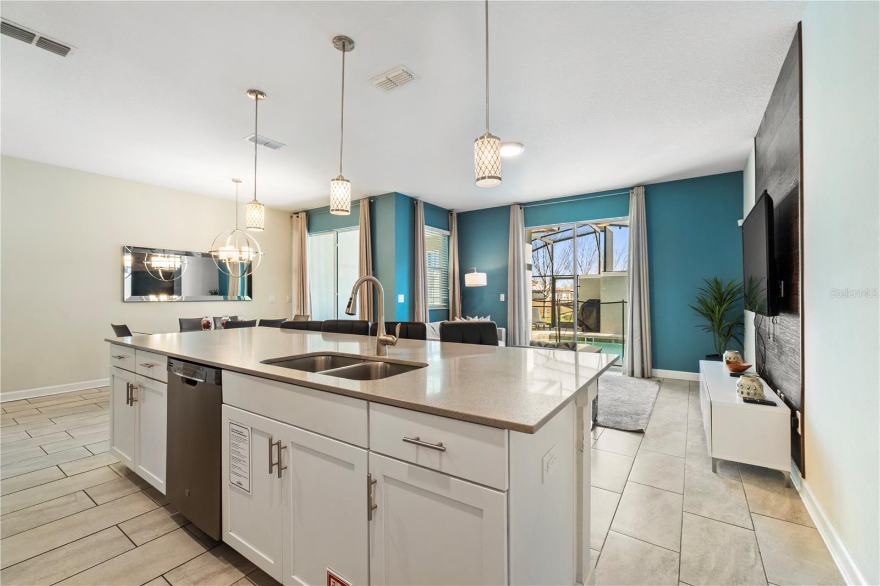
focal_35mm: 15
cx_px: 440
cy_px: 293
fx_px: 367
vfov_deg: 77.3
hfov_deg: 100.4
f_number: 13
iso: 320
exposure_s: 1/1.67
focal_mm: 10
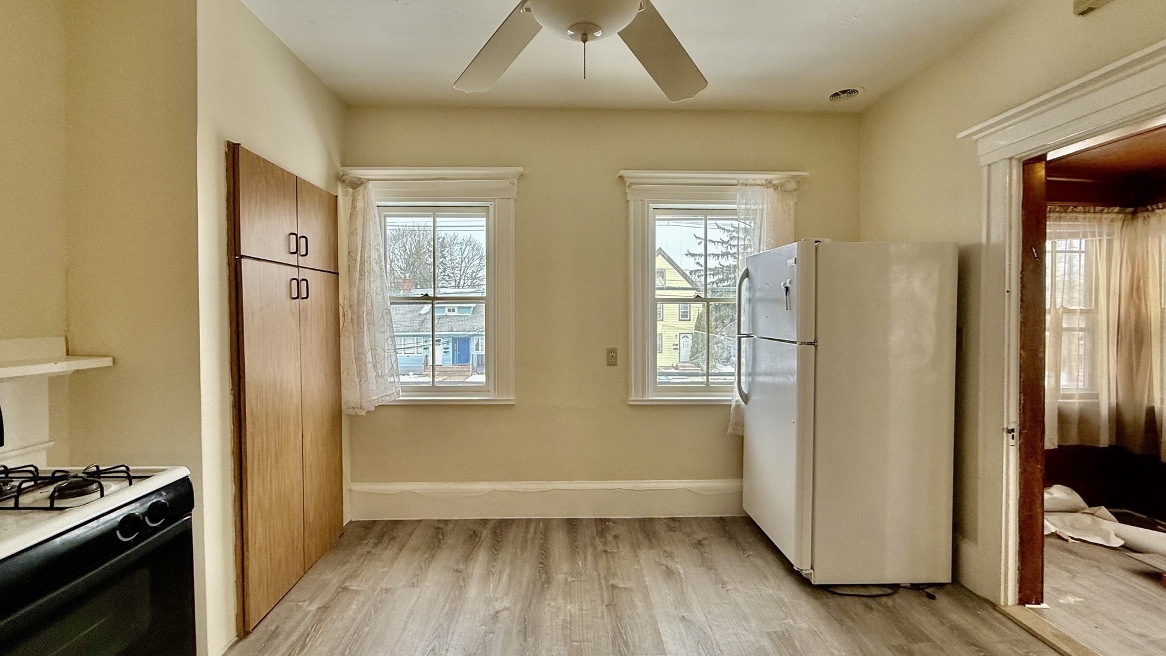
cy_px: 320
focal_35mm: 16
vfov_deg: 67.1
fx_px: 495
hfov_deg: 99.4
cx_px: 581
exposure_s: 1/120
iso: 80
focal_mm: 2.22
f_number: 2.2
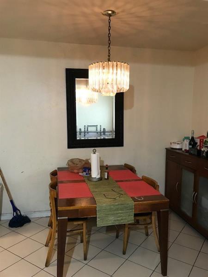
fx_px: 224
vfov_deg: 63.4
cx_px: 104
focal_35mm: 28
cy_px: 138
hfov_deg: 49.7
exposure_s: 1/15
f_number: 1.8
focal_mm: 3.99
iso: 80
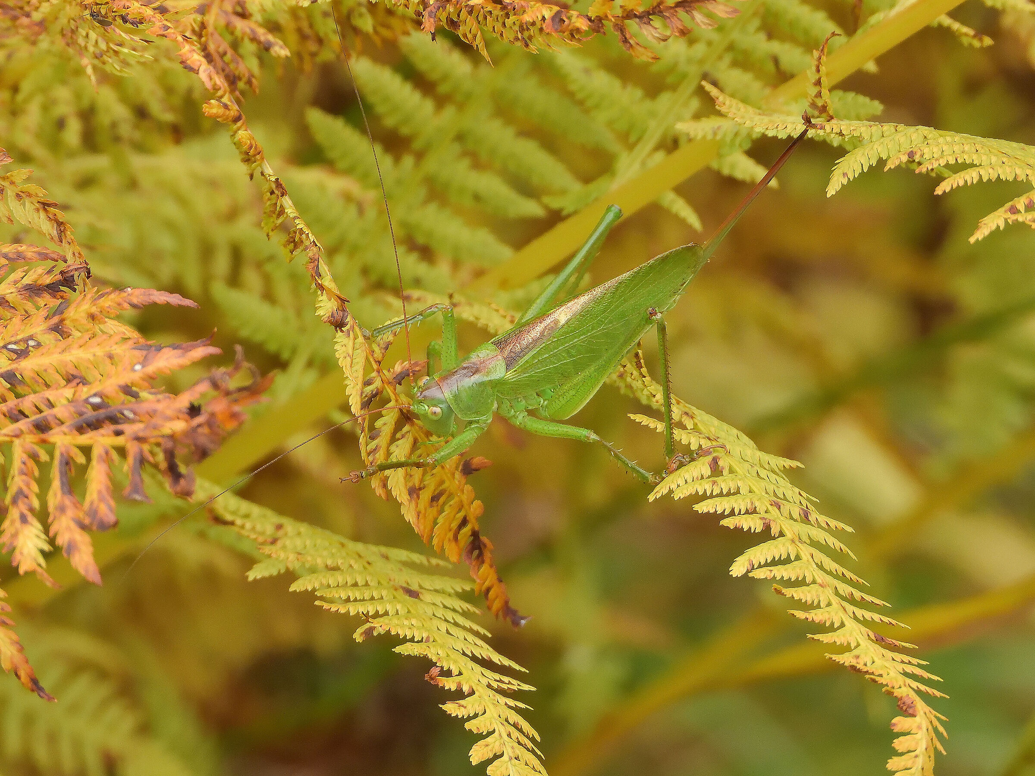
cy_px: 388
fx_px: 16953
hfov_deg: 3.5
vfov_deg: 2.6
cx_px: 518
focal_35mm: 567
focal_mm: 102
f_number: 5
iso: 400
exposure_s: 1/200
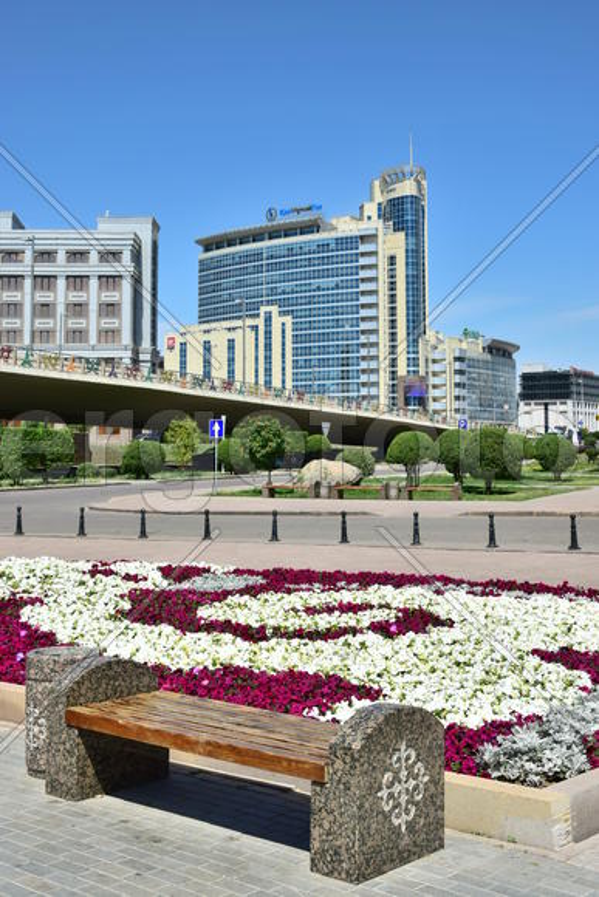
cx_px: 300
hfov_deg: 31.9
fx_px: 1048
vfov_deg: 46.4
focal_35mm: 42
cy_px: 448
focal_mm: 28
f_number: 9
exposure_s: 1/320
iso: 100
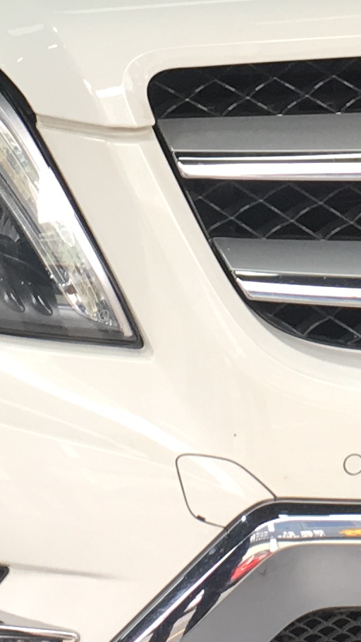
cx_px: 247
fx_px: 2382
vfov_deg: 15.1
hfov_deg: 8.7
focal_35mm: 140
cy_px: 45
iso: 32
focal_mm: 4.15
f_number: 2.2
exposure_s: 1/100
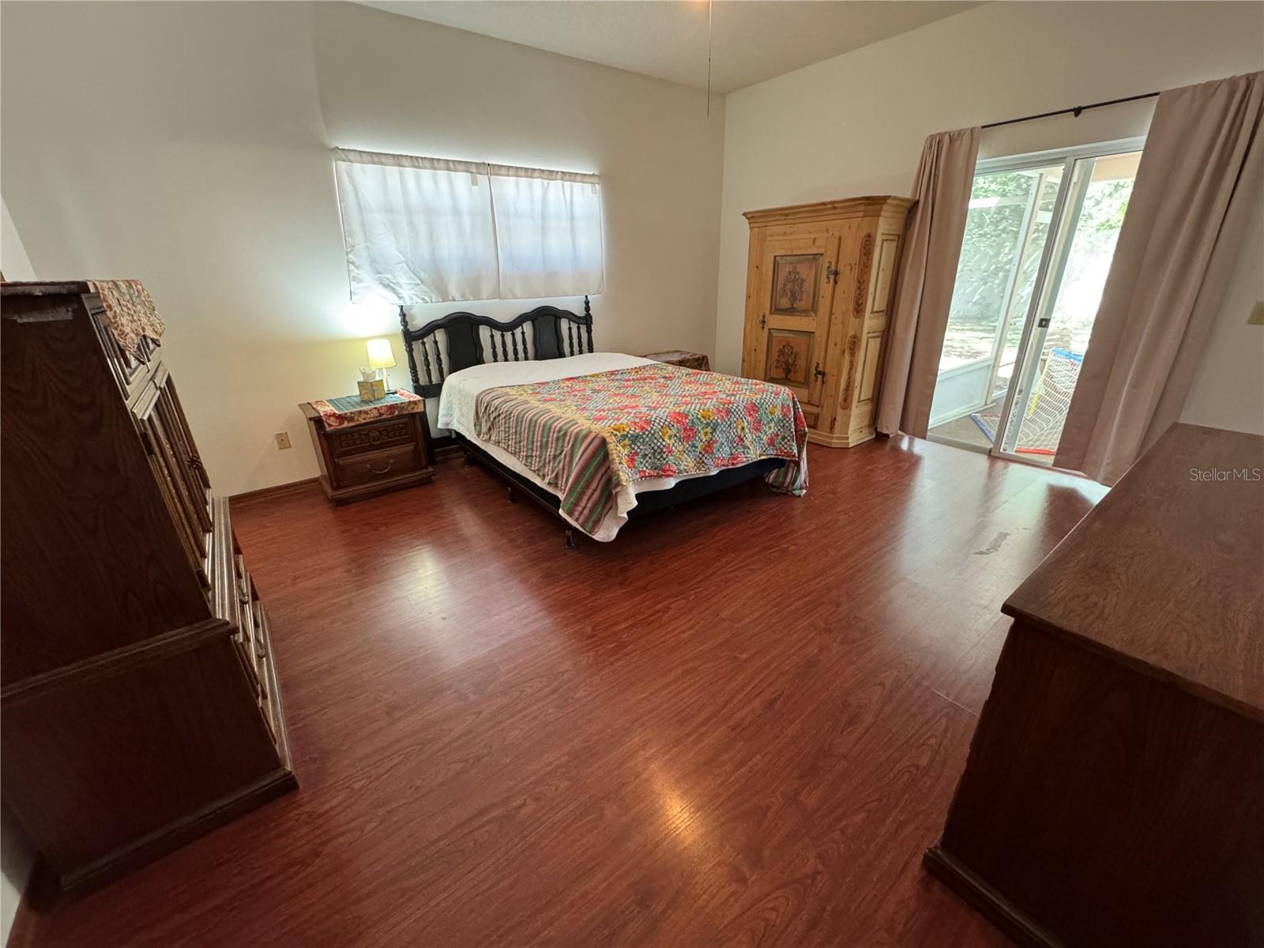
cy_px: 474
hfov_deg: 102.1
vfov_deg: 85.7
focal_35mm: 14
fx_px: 511
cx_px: 632
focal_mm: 2.22
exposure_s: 1/60
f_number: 2.2
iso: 1000
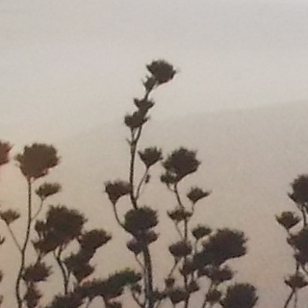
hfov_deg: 8.8
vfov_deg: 9.4
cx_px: 731
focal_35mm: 182
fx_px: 1832
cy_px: 402
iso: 200
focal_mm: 4.1
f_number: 3.3
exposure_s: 1/30
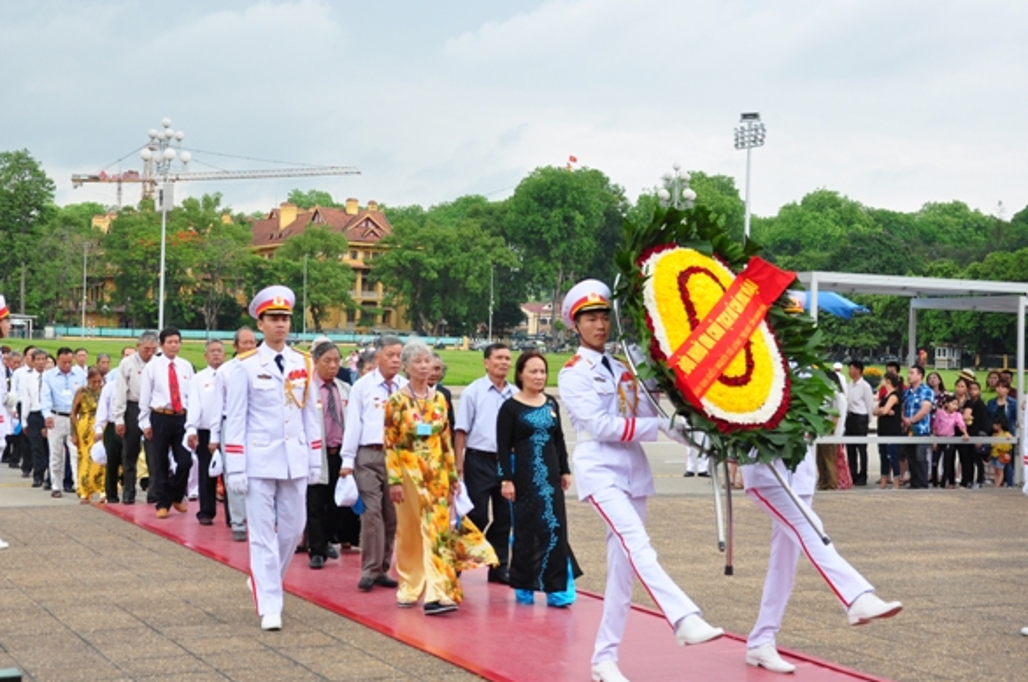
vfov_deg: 25.0
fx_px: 1540
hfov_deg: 36.9
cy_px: 312
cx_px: 460
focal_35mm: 54
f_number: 5.6
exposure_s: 1/125
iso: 400
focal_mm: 28
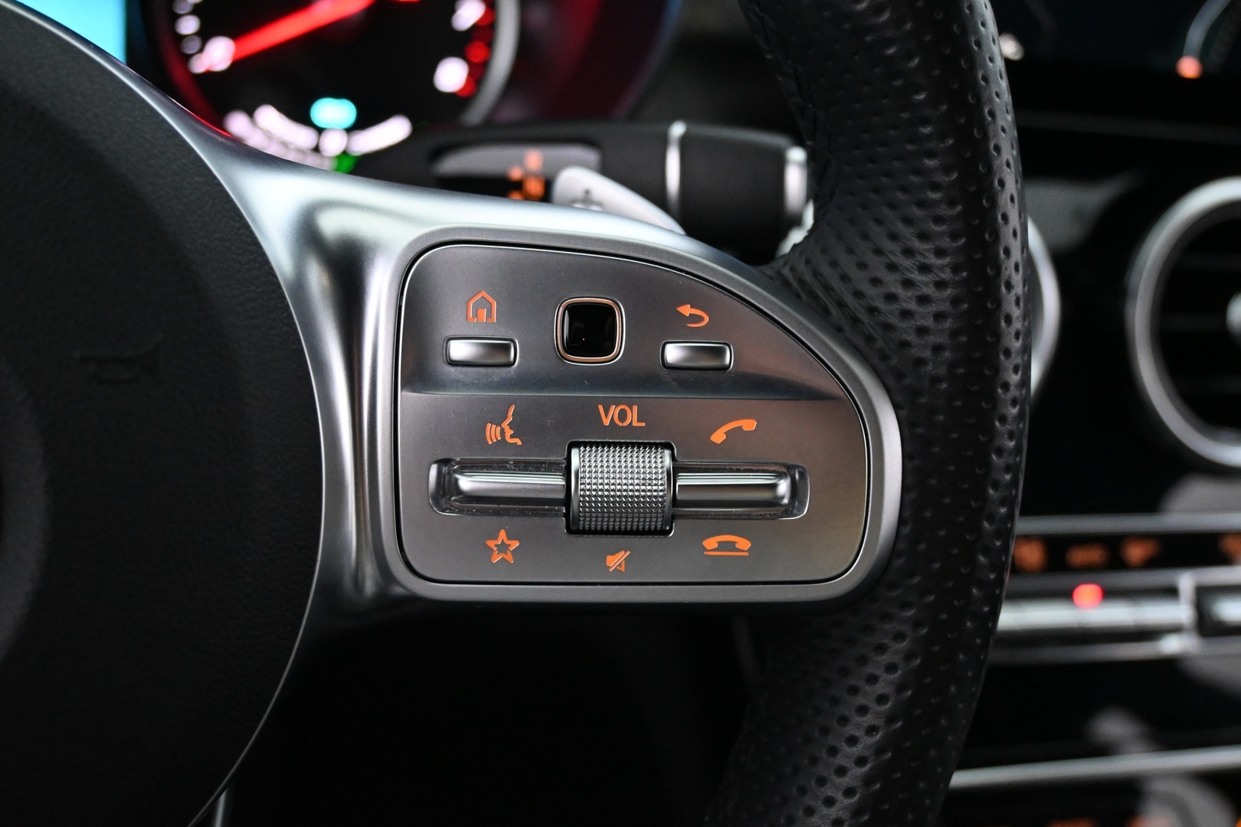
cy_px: 414
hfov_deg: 48.7
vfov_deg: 33.6
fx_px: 1370
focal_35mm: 40
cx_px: 620
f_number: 4.5
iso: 5000
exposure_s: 1/40
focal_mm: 26.5
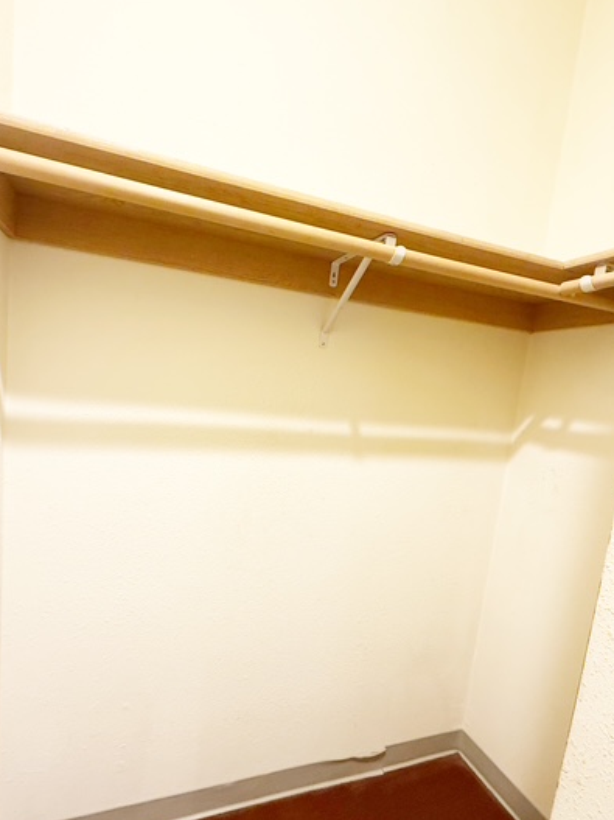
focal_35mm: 17
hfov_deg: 74.3
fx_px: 402
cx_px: 263
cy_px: 437
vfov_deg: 90.9
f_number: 2.2
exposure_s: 1/60
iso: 320
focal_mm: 2.22
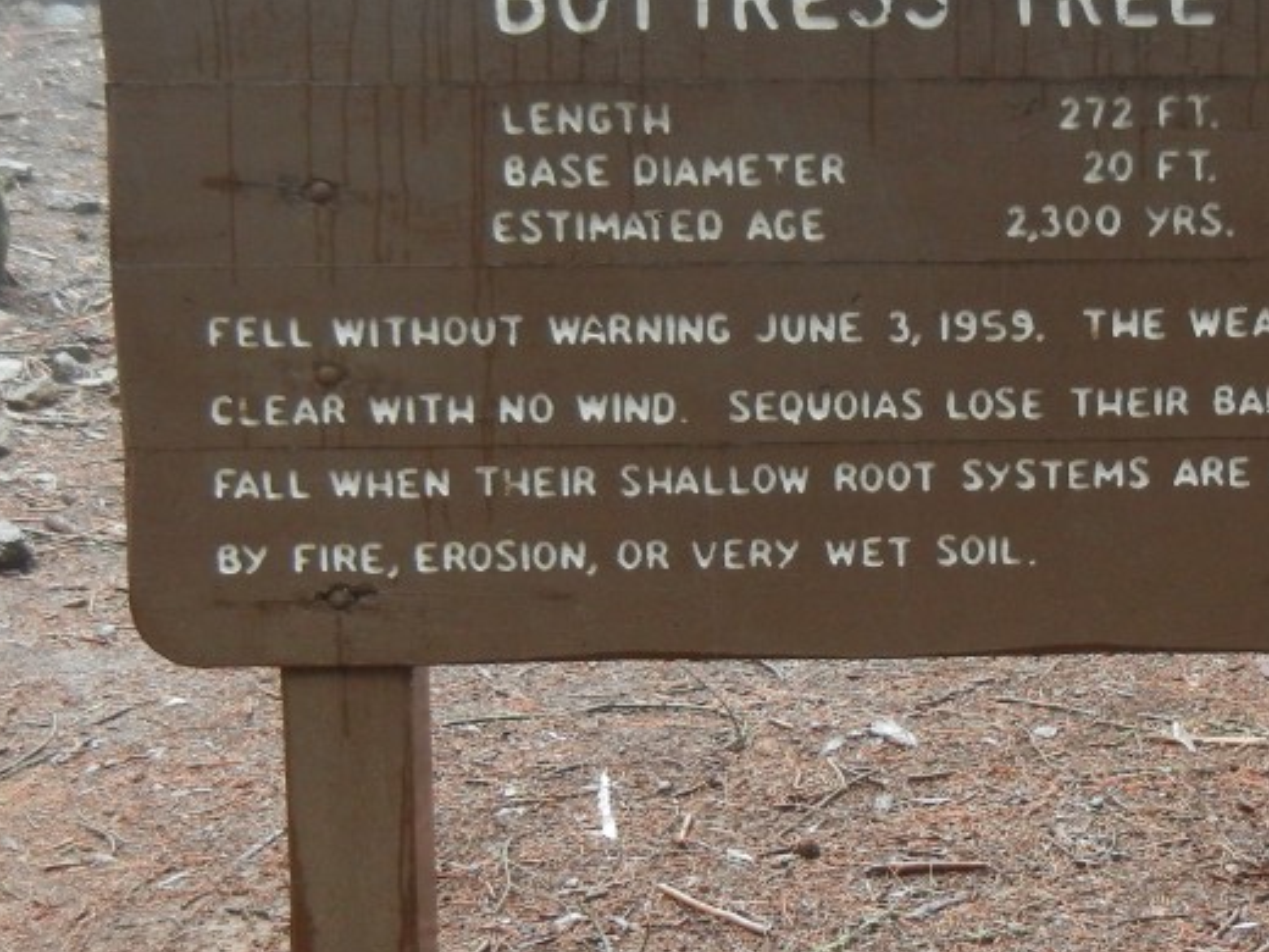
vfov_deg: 21.9
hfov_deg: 28.6
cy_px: 337
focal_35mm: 67
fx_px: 2456
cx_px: 937
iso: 400
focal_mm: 6.2
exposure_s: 1/49.6
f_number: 3.6
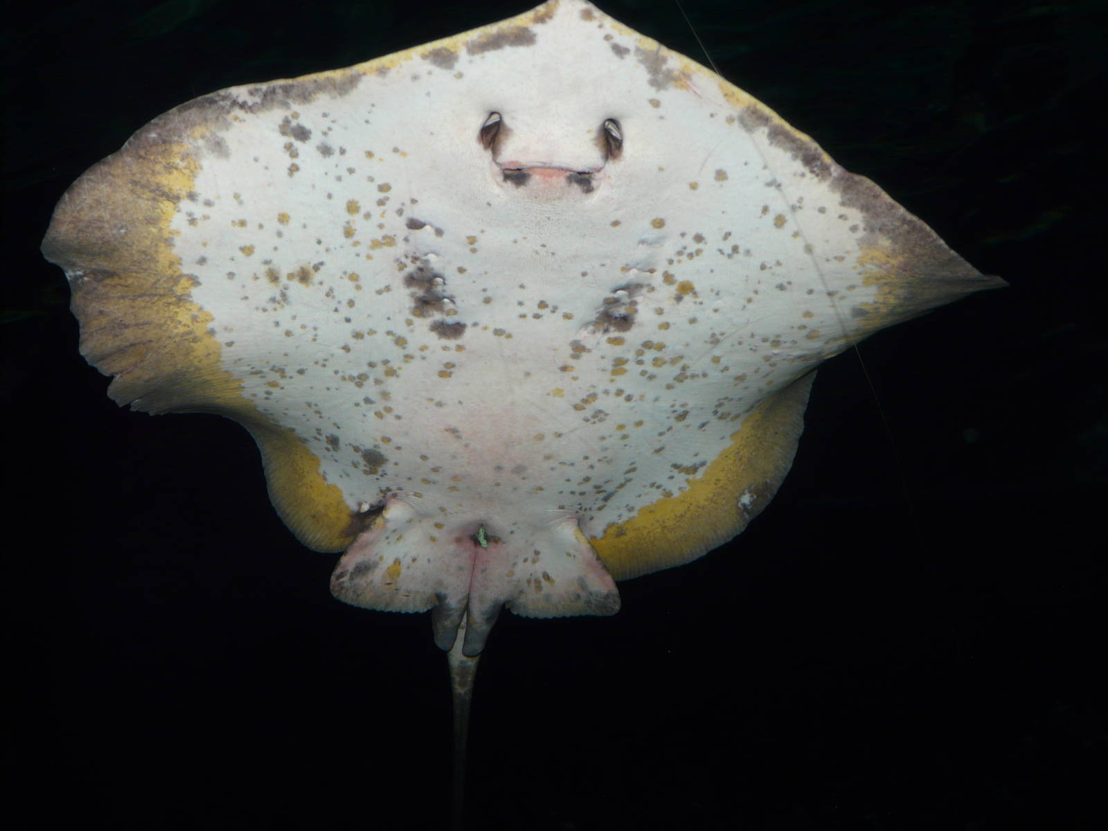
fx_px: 1568
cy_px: 416
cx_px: 554
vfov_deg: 29.7
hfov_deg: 38.9
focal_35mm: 49
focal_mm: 8.1
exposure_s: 1/40
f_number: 3.2
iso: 100
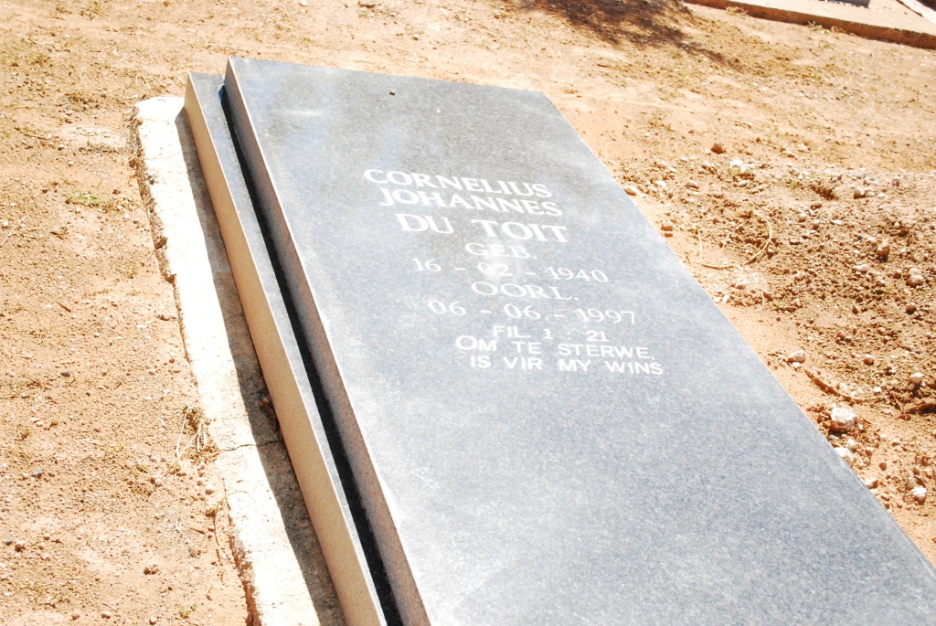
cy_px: 313
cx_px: 468
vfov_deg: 26.5
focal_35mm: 51
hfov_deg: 38.8
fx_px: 1327
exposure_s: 1/4000
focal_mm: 34
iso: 1600
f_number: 5
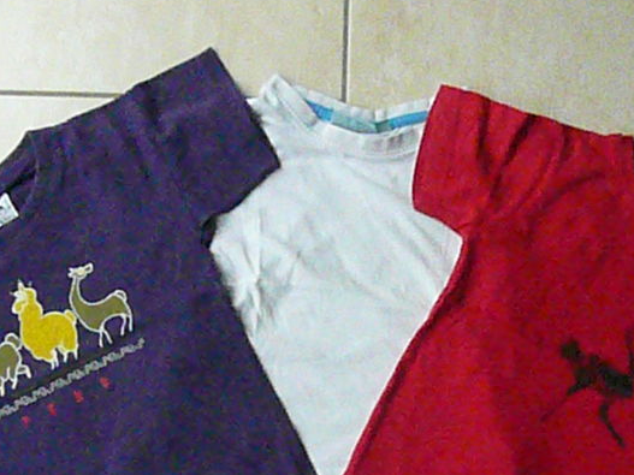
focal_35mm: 55
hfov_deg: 34.9
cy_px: 423
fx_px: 1007
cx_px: 321
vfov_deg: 25.7
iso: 3200
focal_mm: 4.7
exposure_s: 1/320
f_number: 8
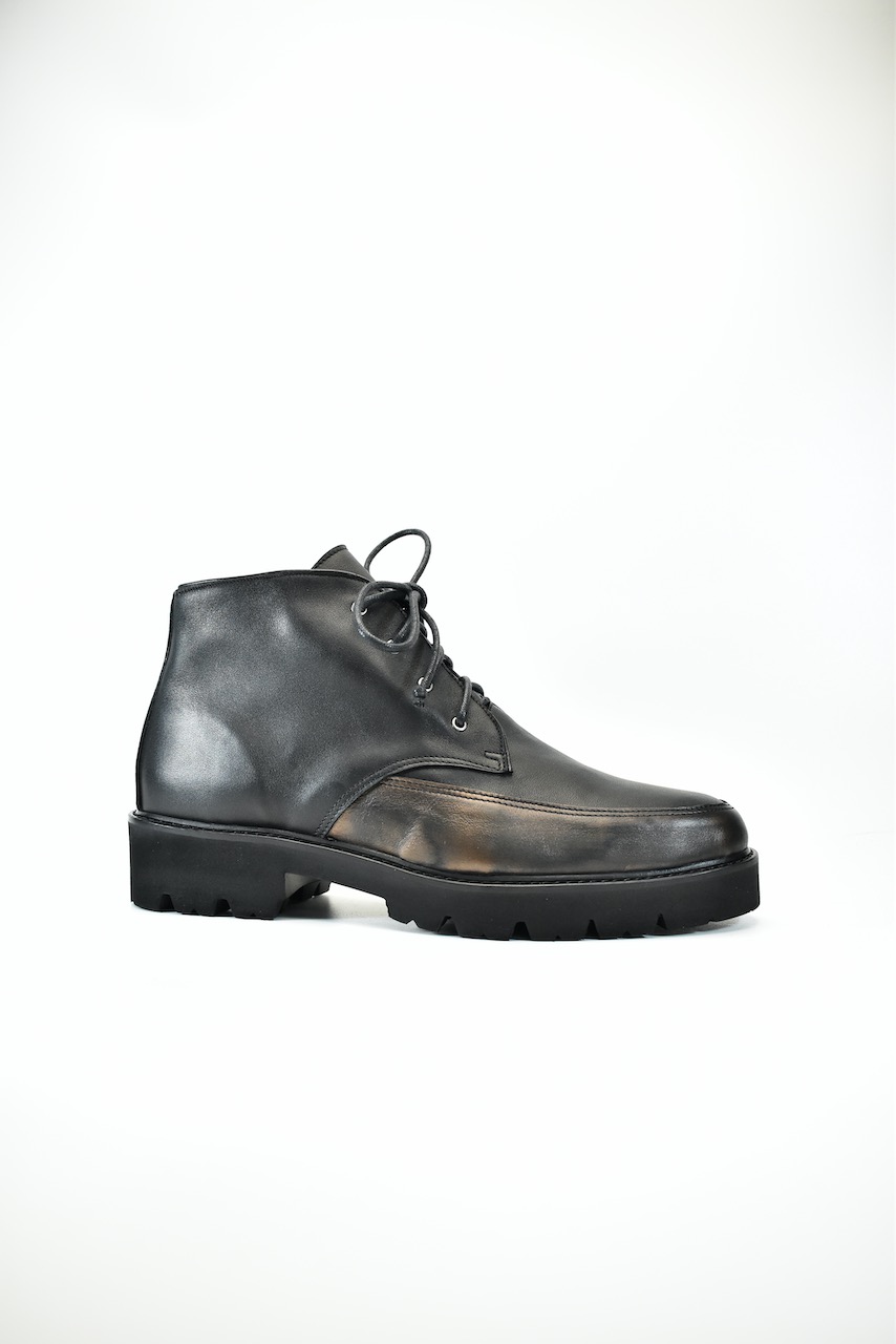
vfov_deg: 61.9
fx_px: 1119
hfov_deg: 43.6
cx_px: 448
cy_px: 672
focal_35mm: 30
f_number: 5.6
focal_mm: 20
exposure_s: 1/500
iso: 1600
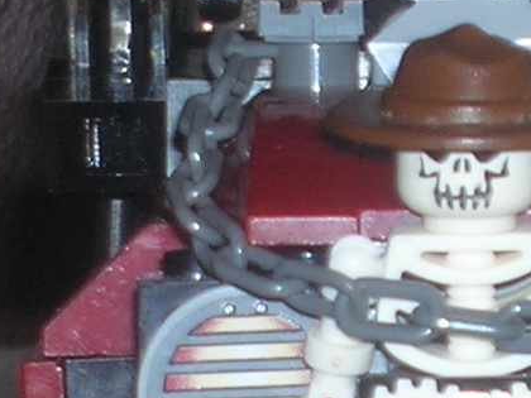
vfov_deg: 3.2
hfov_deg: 4.2
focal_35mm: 468
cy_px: 298
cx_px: 440
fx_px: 7179
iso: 50
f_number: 4.4
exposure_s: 1/60.1
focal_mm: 14.3
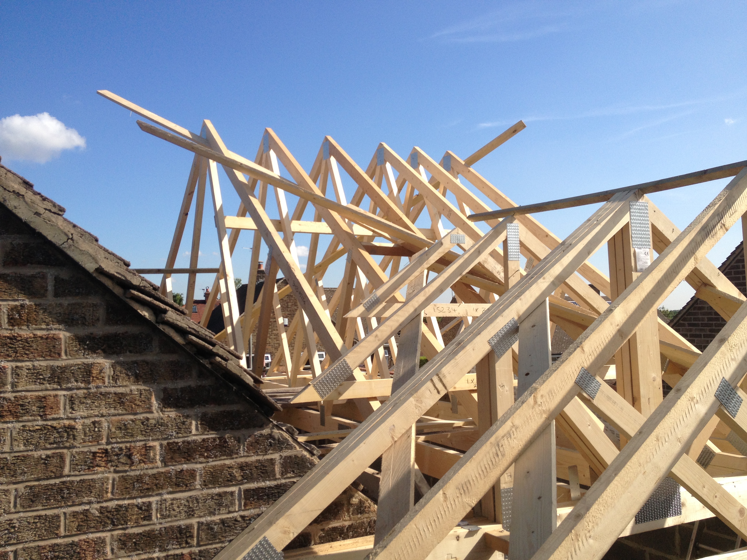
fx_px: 755
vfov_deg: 40.7
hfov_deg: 52.6
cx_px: 374
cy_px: 280
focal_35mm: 35
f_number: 2.4
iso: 50
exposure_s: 1/1672
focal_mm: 4.28
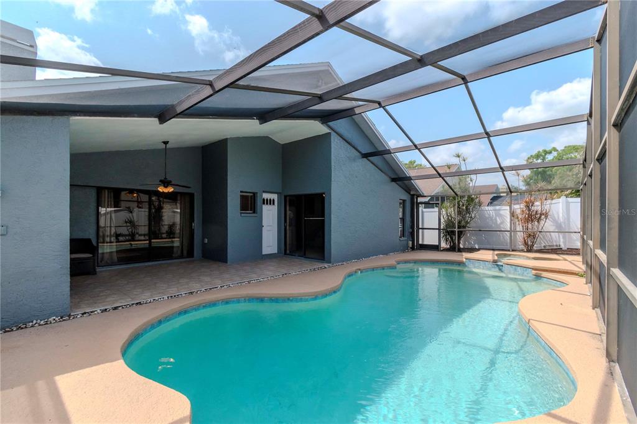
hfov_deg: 100.4
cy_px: 212
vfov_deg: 77.3
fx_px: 265
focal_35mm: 15
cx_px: 318
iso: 500
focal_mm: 10
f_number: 7.1
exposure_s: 1/1000
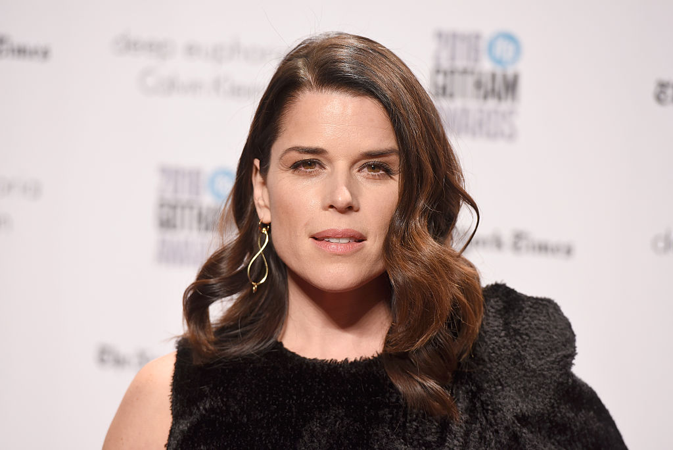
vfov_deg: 6.9
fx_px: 3741
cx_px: 336
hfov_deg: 10.3
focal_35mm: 200
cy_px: 225
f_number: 4
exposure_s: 1/500
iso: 1600
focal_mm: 200
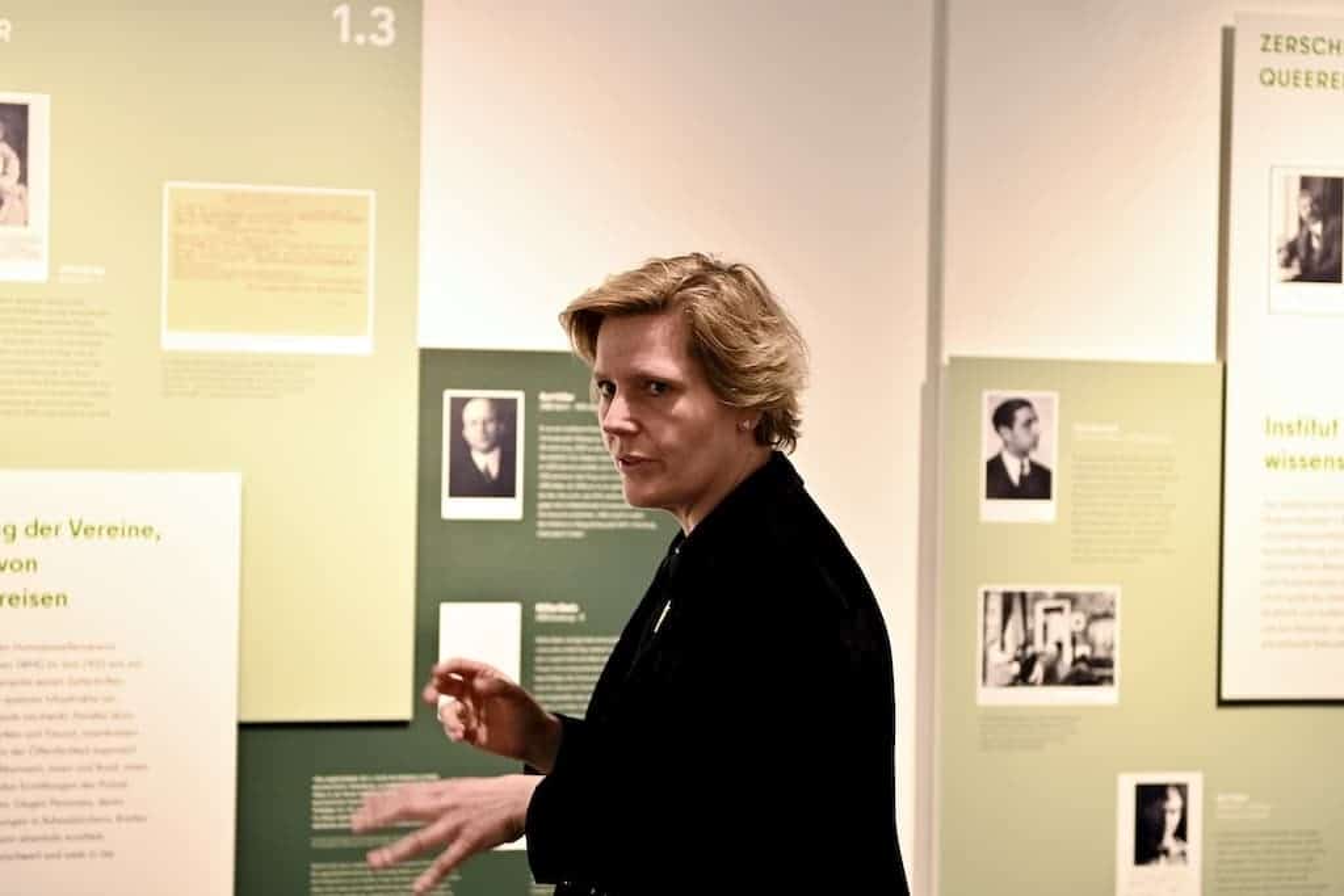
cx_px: 672
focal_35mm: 70
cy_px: 448
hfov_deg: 28.8
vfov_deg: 19.5
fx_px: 2614
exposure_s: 1/100
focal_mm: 70
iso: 640
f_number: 2.8
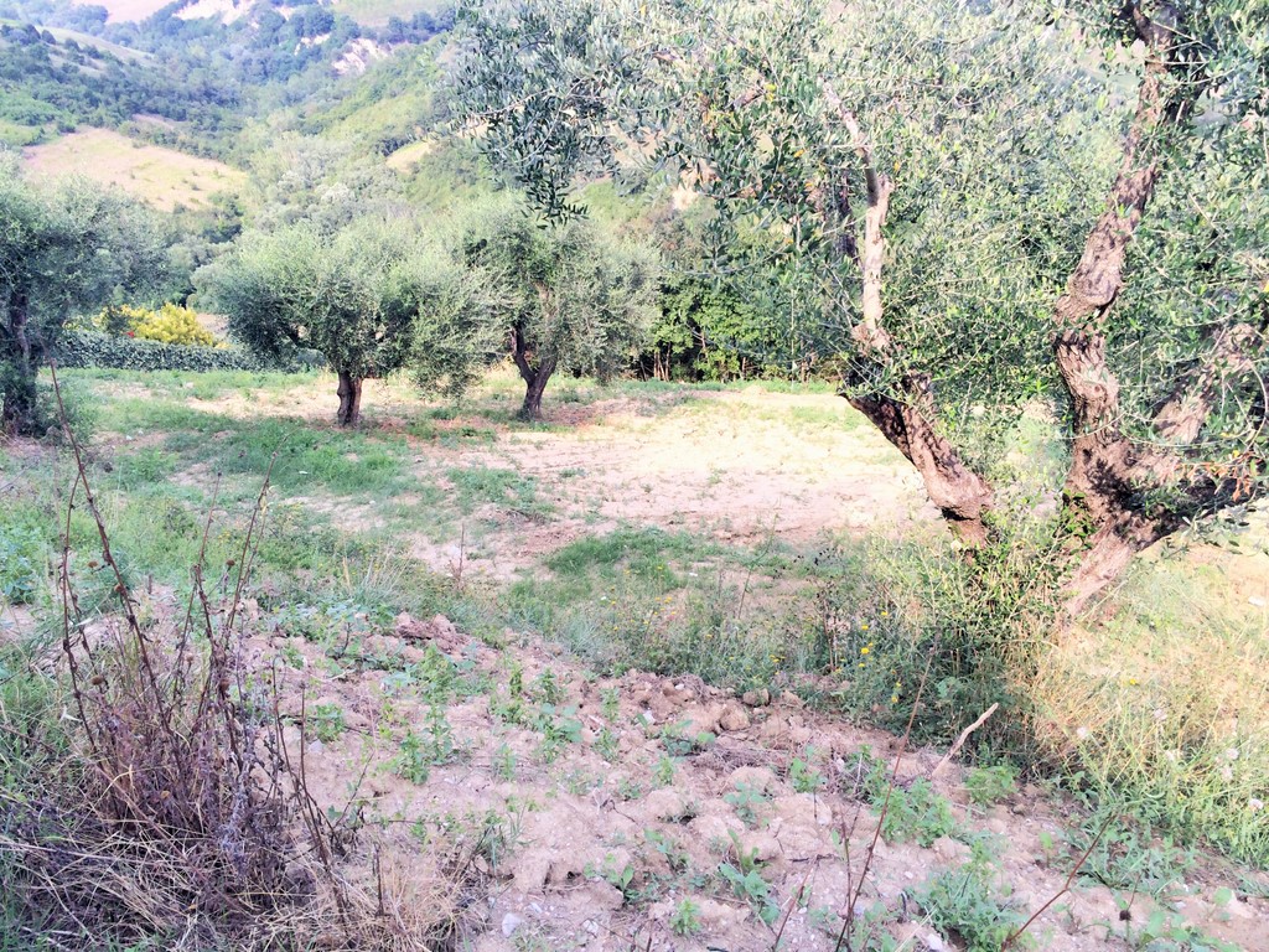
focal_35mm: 30
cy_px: 476
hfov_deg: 60.0
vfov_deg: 46.8
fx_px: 1100
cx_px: 634
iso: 50
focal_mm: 4.12
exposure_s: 1/789
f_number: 2.2
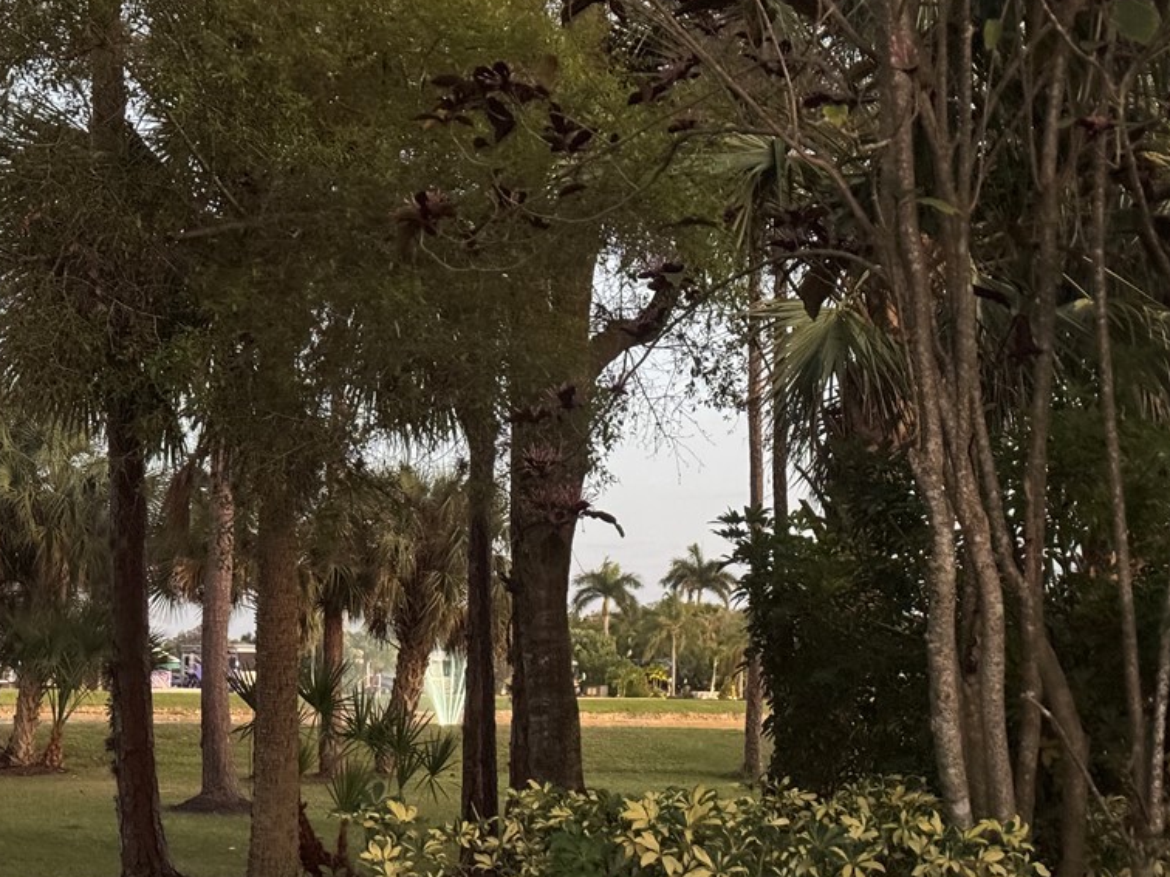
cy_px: 549
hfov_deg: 29.6
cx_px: 401
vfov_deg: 22.5
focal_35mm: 65
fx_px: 2197
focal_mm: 6.76
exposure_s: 1/23
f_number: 1.78
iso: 800
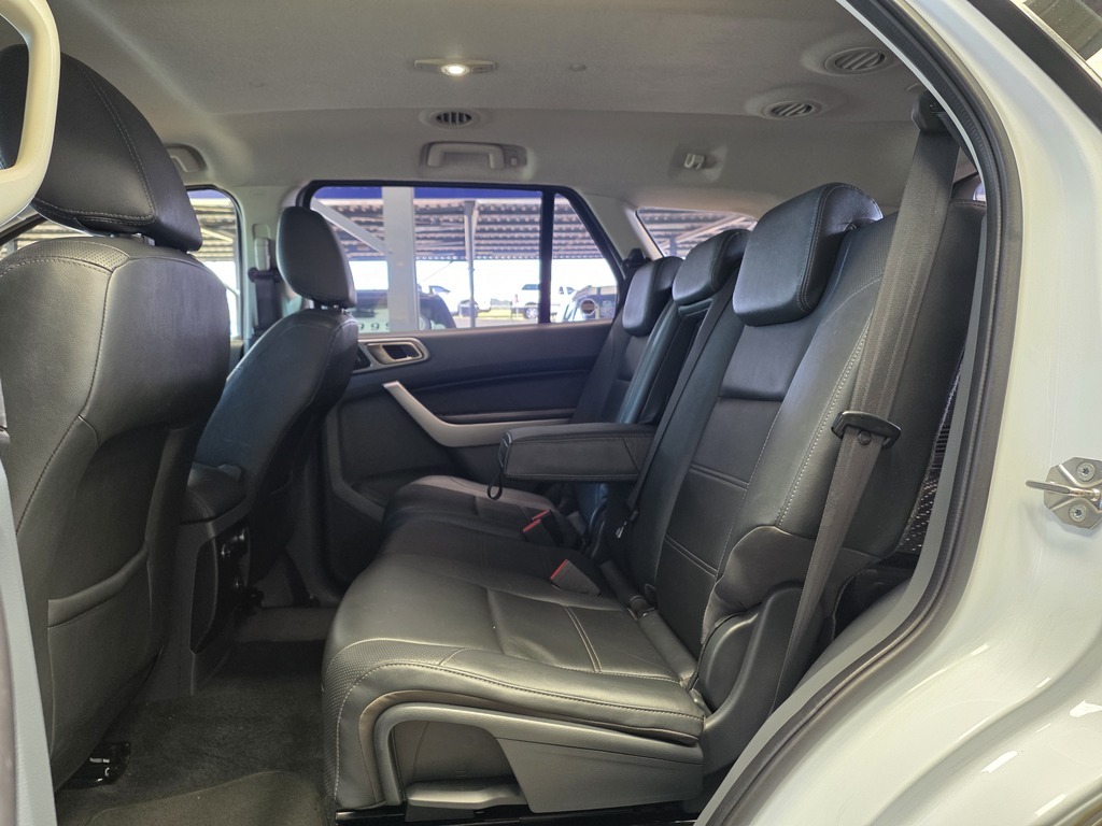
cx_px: 551
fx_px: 732
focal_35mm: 23
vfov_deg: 58.9
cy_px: 413
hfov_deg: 73.9
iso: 160
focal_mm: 6.25
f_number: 1.7
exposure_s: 1/100
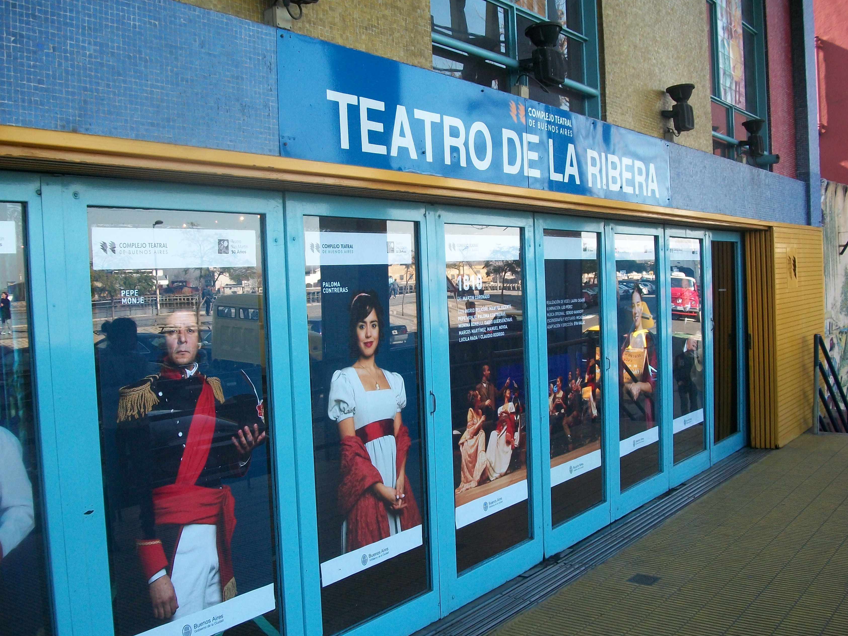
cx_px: 417
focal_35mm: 33
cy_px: 326
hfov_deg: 55.4
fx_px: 808
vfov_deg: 42.9
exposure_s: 1/160
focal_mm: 5.7
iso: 80
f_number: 2.9
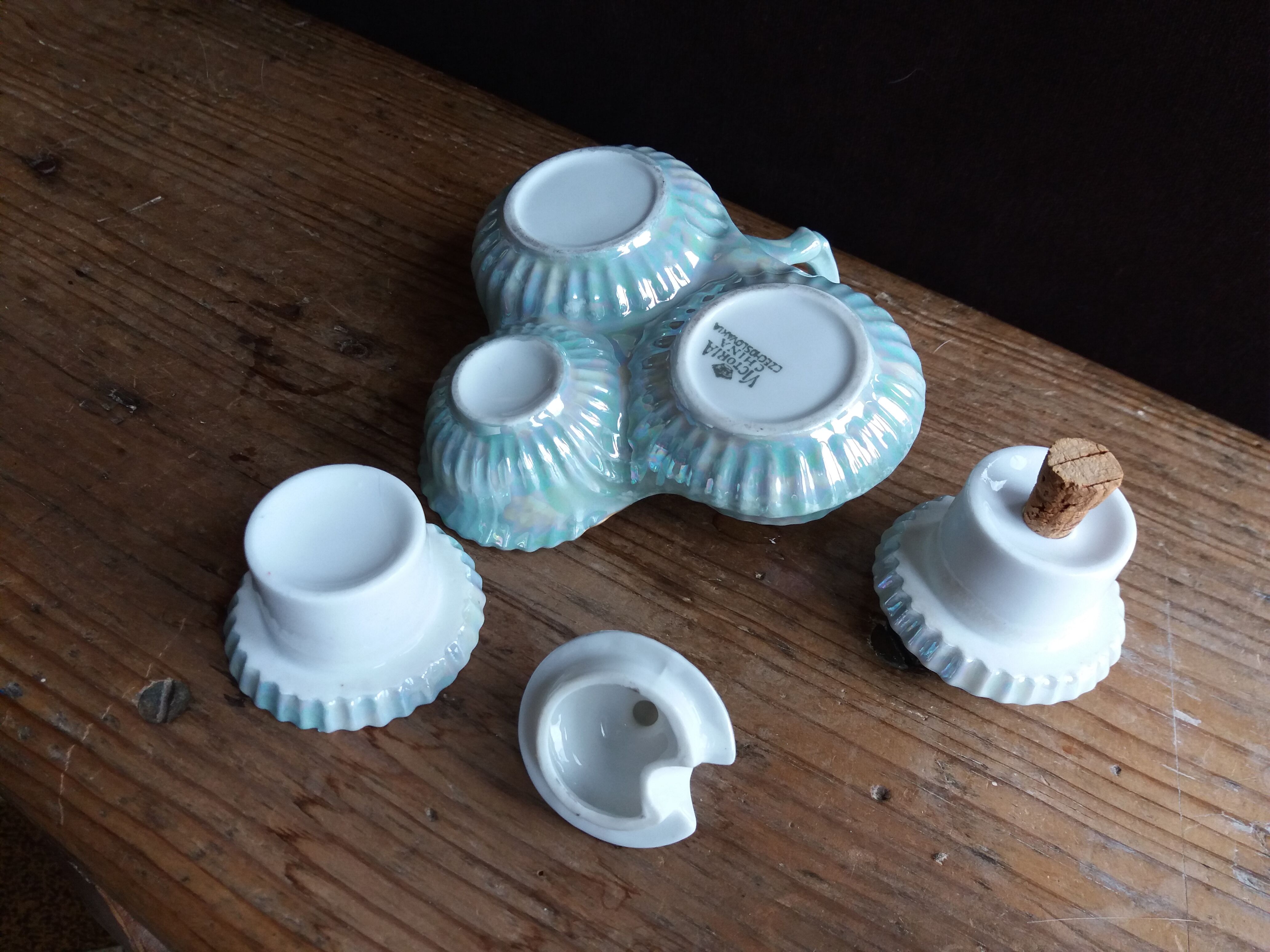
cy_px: 476
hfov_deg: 63.4
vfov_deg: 49.7
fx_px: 1027
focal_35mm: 28
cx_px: 635
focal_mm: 3.7
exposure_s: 1/100
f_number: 1.9
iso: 80
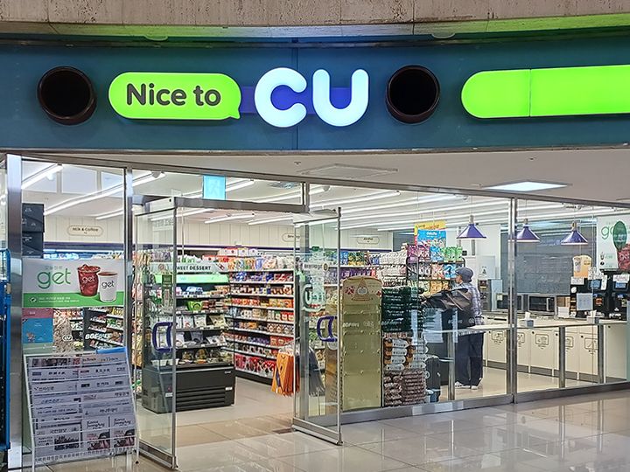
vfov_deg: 58.9
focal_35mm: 23
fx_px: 419
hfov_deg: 73.9
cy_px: 236
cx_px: 315
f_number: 1.8
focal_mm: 5.06
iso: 80
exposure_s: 1/60
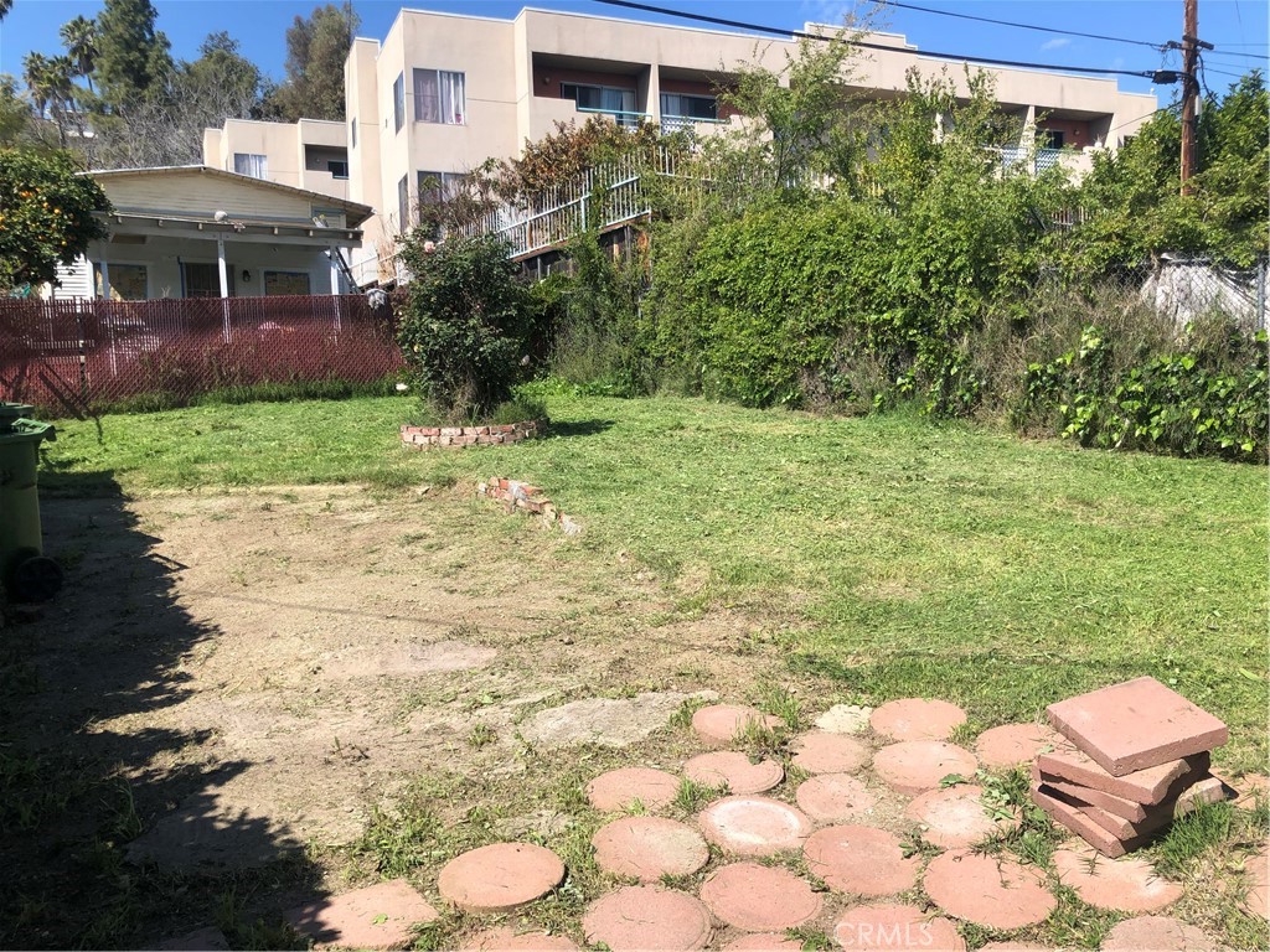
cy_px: 476
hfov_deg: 63.4
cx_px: 635
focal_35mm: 28
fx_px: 1027
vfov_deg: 49.7
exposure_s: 1/1736
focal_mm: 3.99
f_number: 1.8
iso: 20
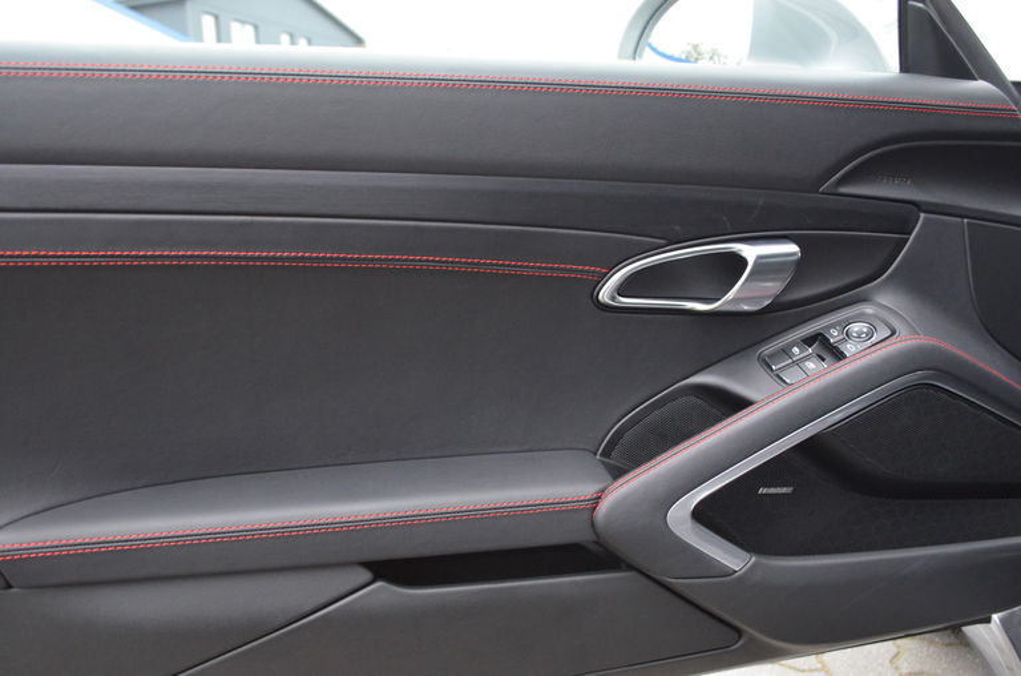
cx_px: 510
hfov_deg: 57.3
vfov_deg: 39.8
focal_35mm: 33
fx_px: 934
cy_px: 338
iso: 2800
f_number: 3.8
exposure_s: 1/30
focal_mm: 22
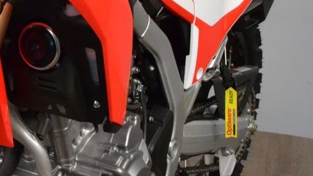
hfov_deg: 18.7
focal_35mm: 109
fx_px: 907
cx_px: -41
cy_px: -25
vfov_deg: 10.9
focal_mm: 29
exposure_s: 1/60
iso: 3200
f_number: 11
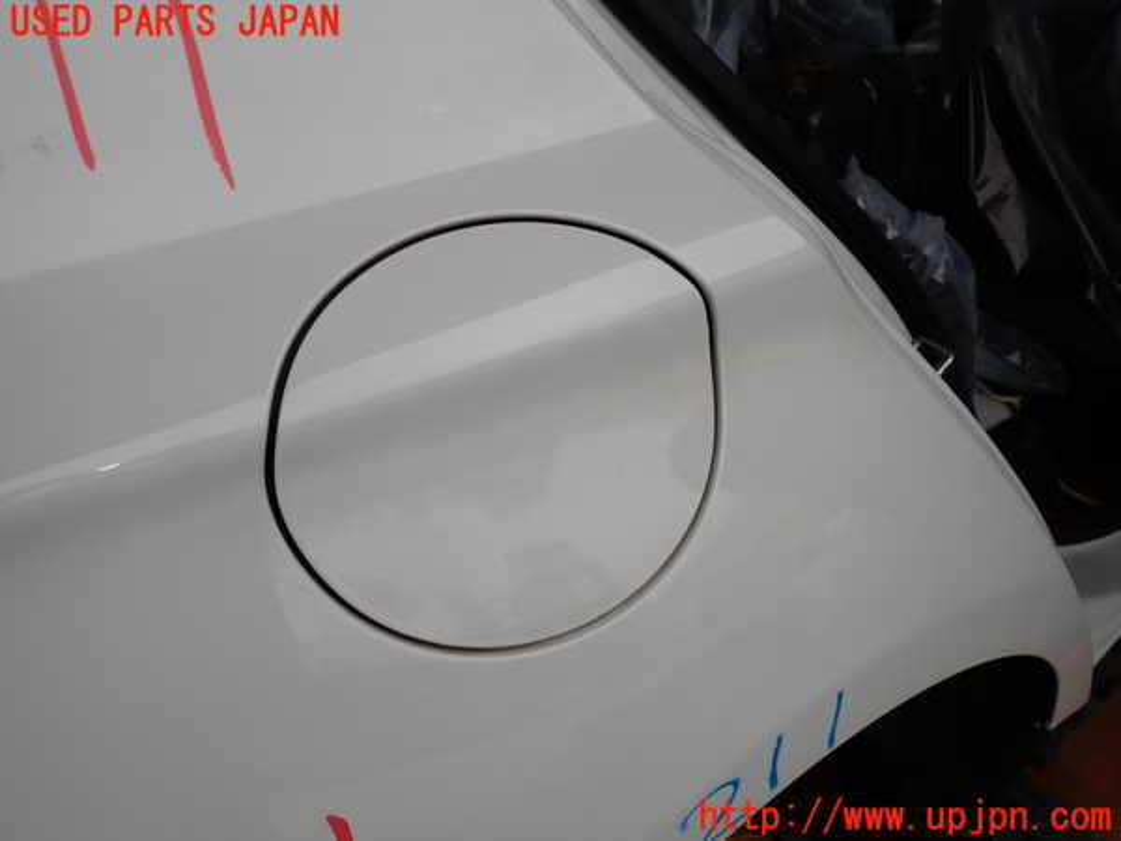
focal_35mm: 30
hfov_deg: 60.0
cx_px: 560
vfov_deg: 46.8
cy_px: 420
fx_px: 972
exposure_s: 1/80
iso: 100
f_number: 6.3
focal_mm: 5.4
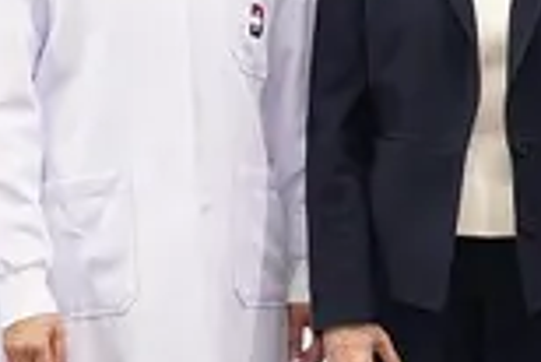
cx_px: 457
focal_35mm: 207
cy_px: 130
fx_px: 3114
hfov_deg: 9.9
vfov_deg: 6.6
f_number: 5
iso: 1000
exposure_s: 1/250
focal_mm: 41
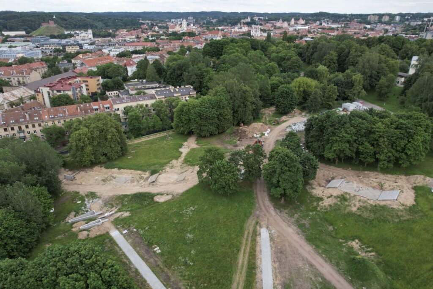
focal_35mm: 22
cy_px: 144
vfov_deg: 57.2
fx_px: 265
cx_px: 216
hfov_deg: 78.6
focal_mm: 8.38
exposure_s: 1/400
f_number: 2.8
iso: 100
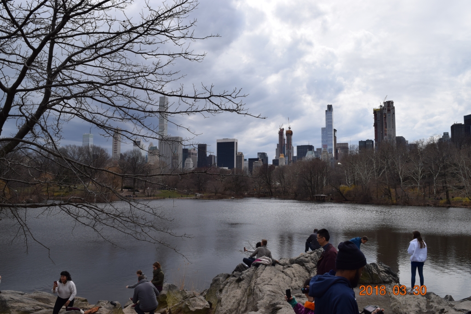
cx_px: 236
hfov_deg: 61.9
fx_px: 392
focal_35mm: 30
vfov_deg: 43.6
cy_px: 157
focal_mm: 20
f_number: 11
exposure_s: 1/500
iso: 200
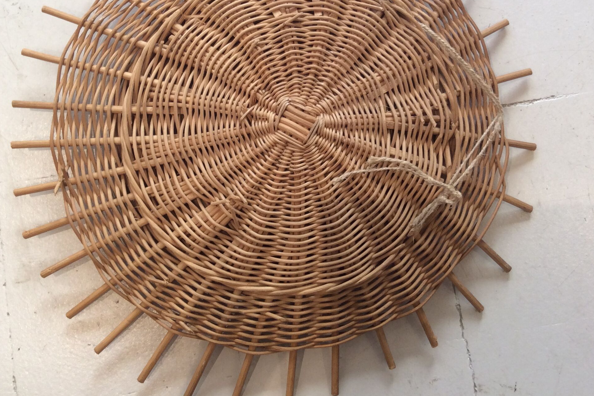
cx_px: 298
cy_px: 95
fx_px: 742
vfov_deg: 29.4
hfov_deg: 43.6
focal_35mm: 45
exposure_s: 1/33
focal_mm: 3.3
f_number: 2.4
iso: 32
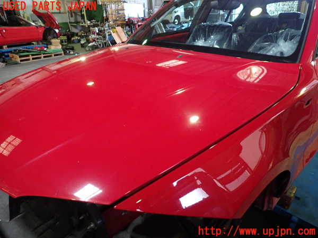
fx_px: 230
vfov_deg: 54.9
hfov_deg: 69.4
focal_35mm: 25
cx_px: 159
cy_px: 119
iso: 200
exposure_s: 1/30
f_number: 2
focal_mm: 4.5
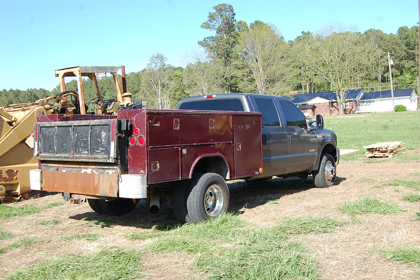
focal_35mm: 42
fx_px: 490
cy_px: 140
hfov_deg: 46.4
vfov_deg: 31.8
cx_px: 210
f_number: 7.1
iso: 200
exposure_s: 1/200
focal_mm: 28
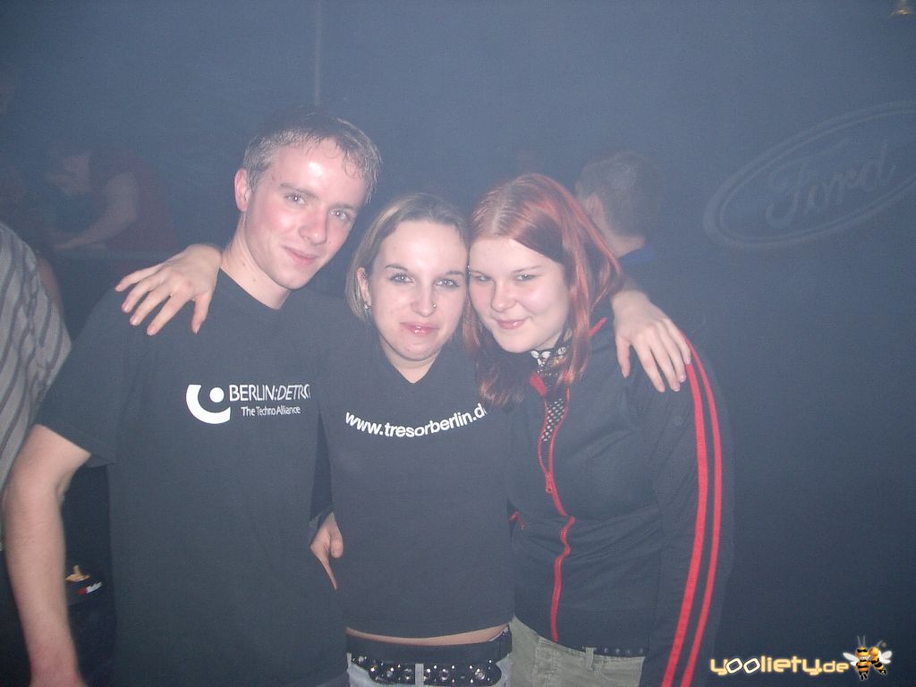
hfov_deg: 52.6
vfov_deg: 40.7
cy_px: 344
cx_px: 458
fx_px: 926
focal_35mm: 35
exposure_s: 1/40
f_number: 2.6
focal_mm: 5.8
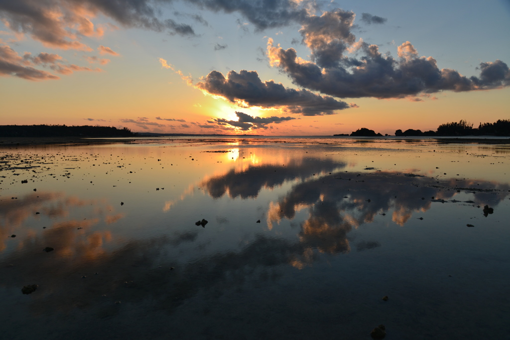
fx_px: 340
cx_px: 255
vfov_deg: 53.1
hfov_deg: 73.7
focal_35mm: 24
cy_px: 170
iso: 320
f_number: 7.1
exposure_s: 1/500
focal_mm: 24
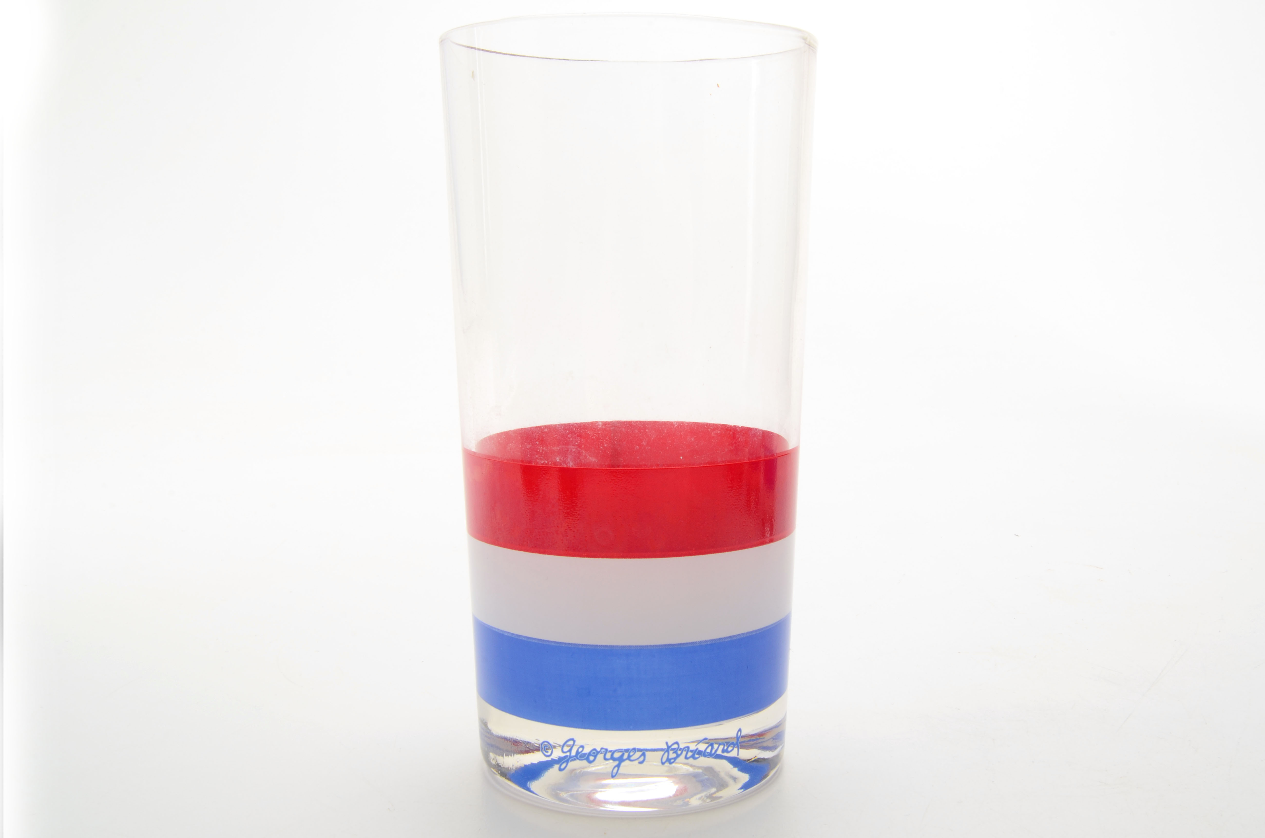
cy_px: 419
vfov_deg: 34.1
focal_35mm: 39
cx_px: 632
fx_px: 1368
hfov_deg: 49.6
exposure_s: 1/160
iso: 100
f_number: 25
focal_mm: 26
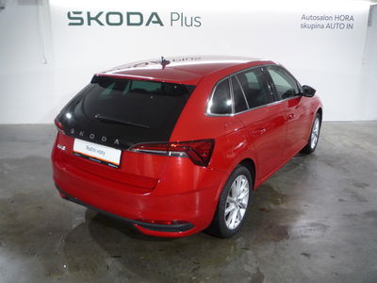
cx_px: 188
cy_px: 142
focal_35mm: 30
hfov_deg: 60.0
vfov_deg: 46.8
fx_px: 327
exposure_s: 1/30
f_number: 3.3
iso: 250
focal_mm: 5.2
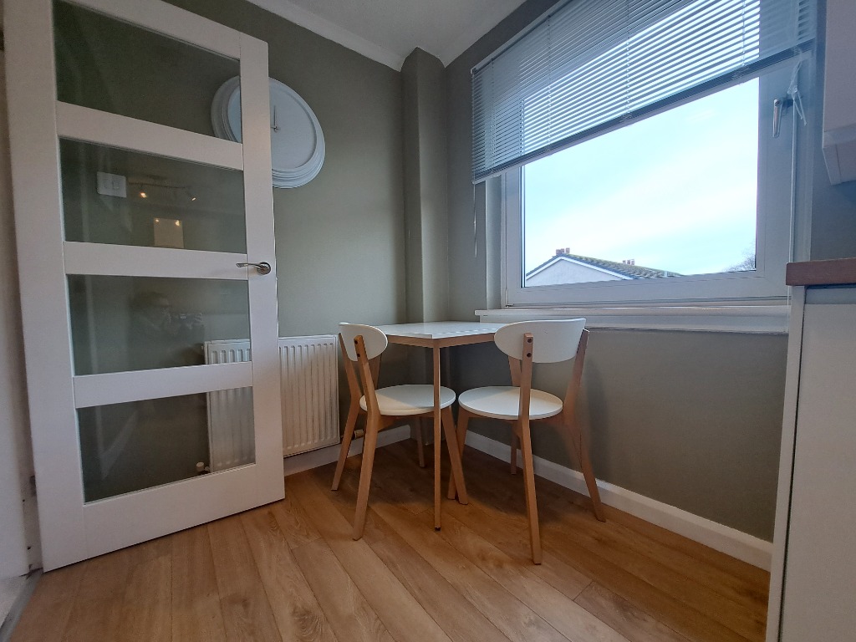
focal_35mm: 13
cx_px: 428
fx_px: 321
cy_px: 321
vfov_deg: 89.9
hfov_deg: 106.2
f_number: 2.2
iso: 64
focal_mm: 1.74
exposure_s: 1/50
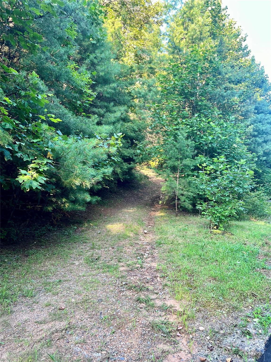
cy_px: 181
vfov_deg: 67.3
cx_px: 136
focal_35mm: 26
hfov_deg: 53.1
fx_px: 271
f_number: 1.5
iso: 80
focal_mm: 5.7
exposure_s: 1/121
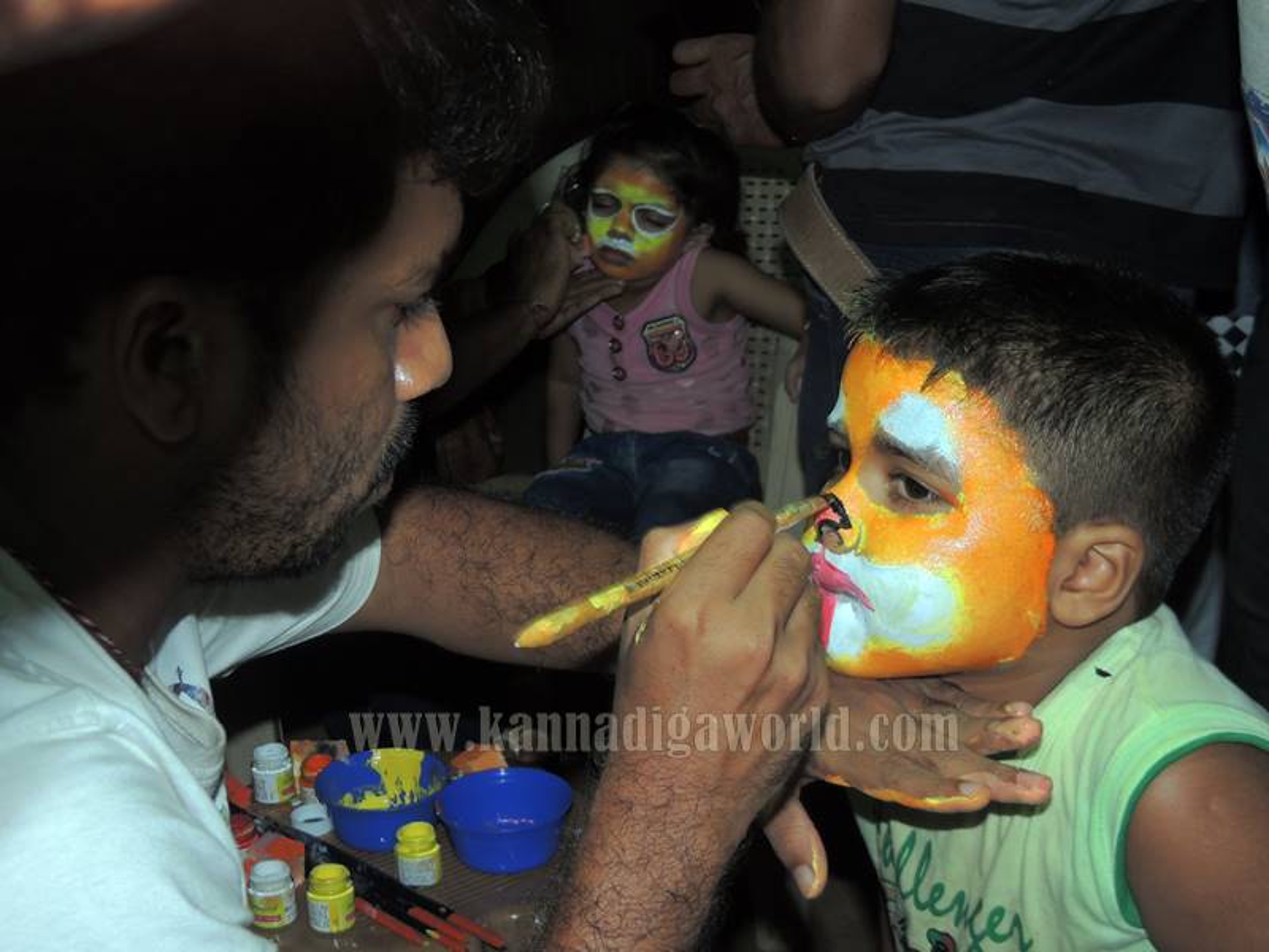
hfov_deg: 34.9
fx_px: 2016
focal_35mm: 55
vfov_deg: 26.6
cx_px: 634
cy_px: 476
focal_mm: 9.8
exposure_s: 1/40
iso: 200
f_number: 3.7
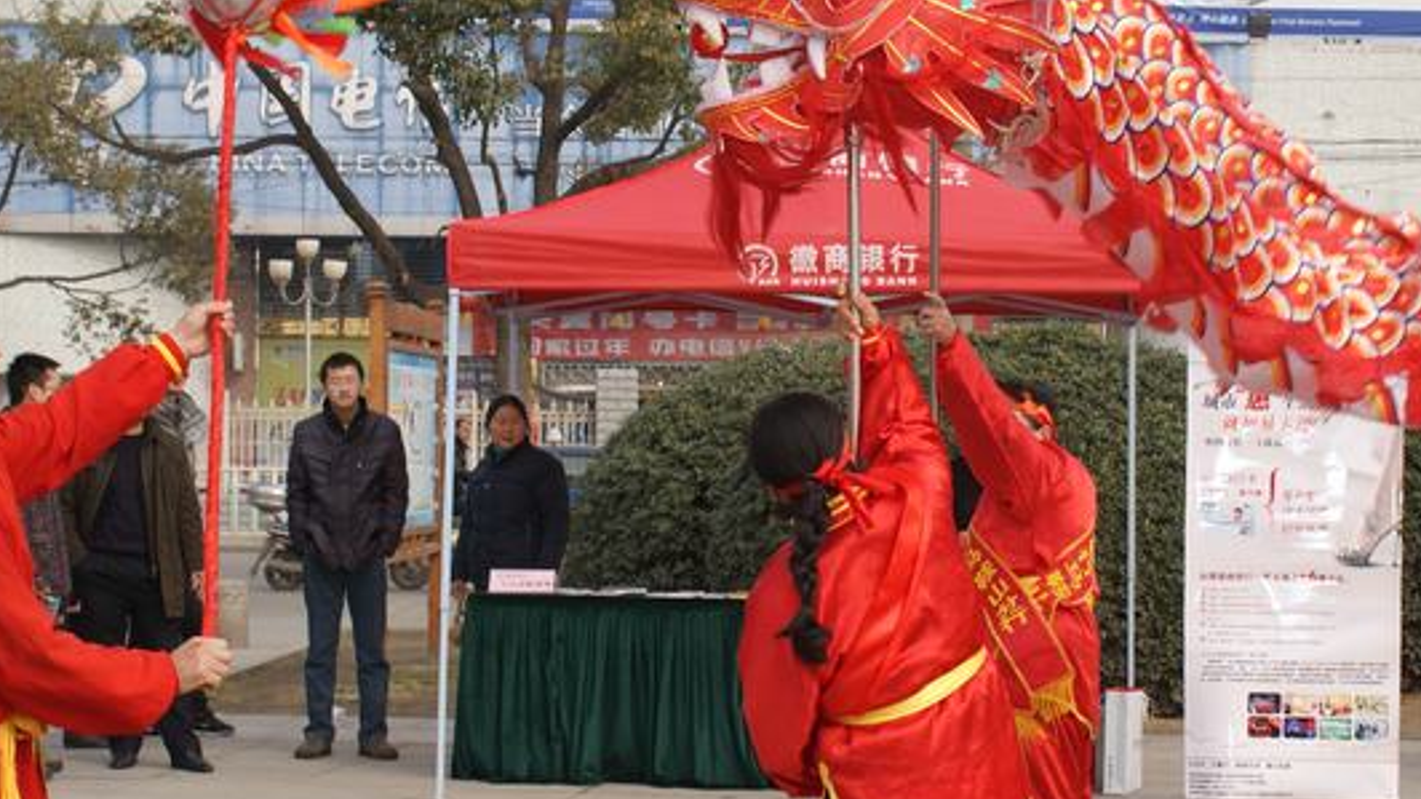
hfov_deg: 25.6
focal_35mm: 83
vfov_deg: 14.6
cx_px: 887
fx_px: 3119
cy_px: 436
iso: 100
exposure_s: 1/160
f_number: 8
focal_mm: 35
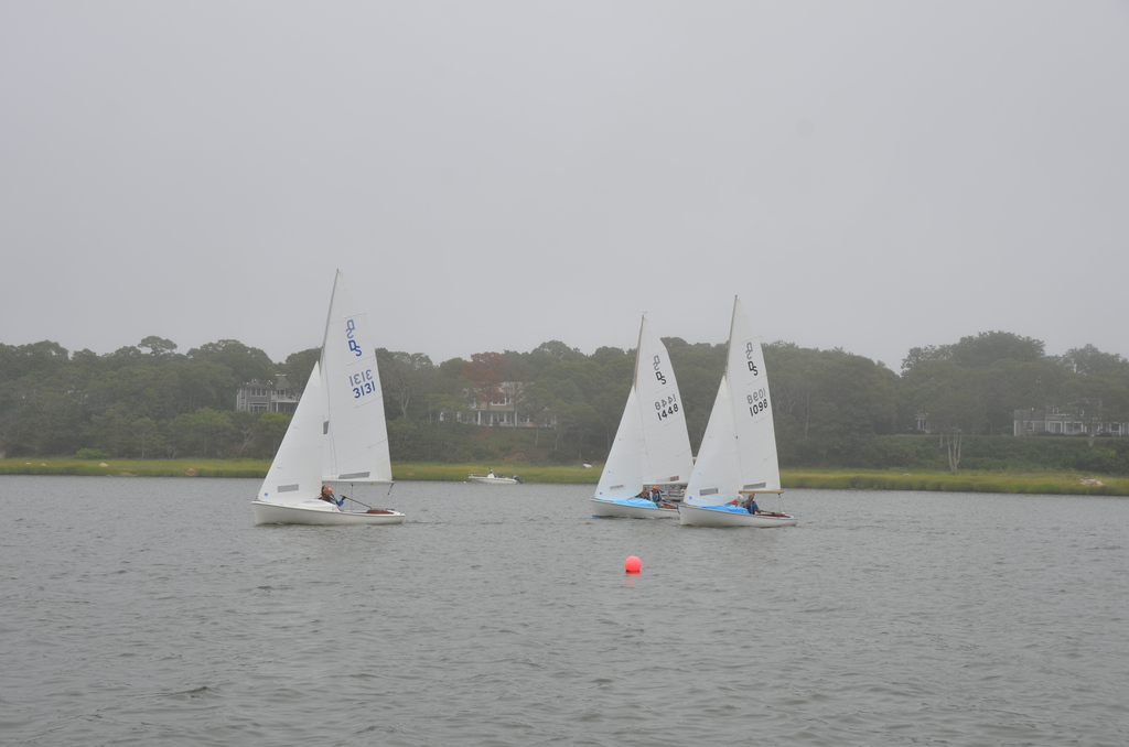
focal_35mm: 63
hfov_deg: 32.0
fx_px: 1971
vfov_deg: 21.5
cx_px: 564
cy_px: 374
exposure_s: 1/320
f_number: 9
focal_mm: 42
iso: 100
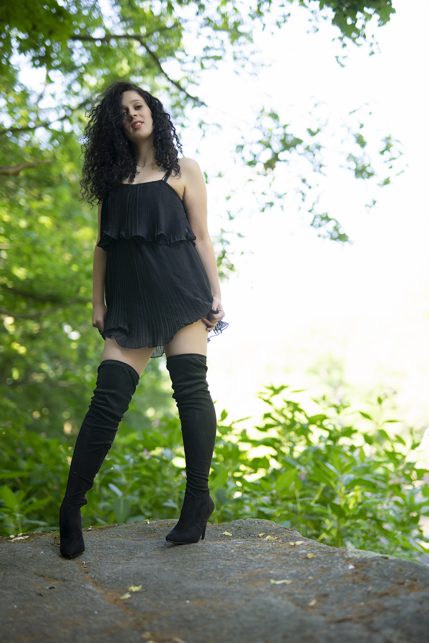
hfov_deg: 27.0
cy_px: 322
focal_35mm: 50
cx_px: 214
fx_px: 893
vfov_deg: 39.6
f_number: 1.6
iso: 200
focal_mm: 50
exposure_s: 1/320
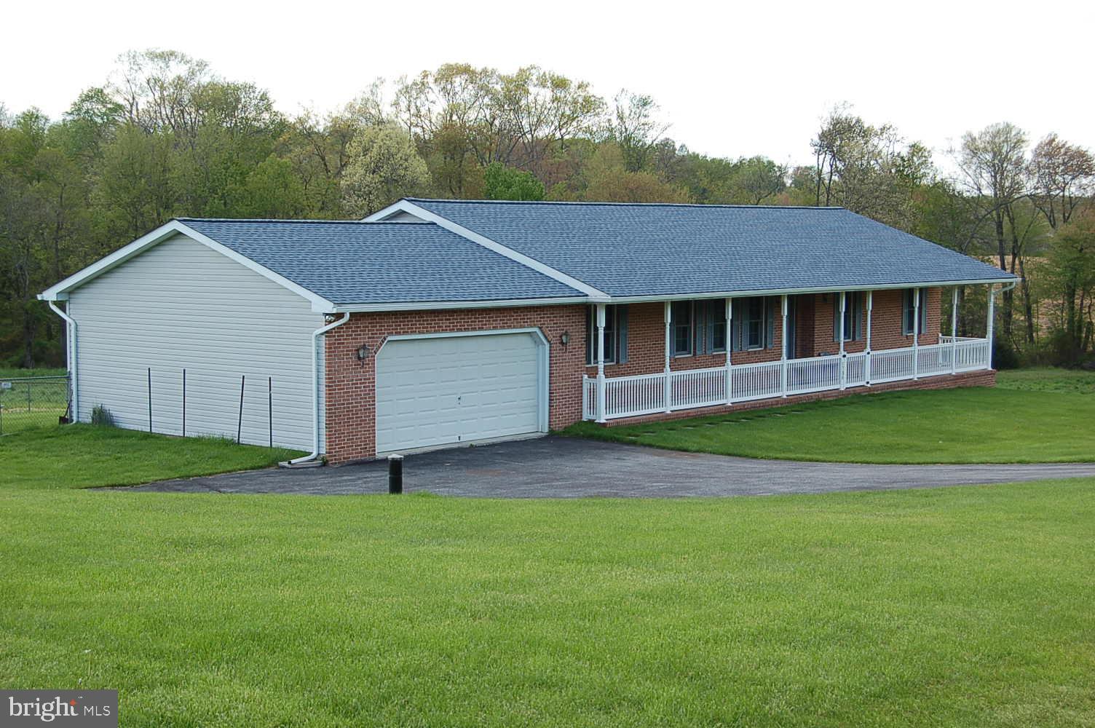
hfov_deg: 35.1
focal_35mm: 57
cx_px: 548
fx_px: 1732
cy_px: 364
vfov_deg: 23.7
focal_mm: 38
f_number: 7.1
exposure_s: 1/200
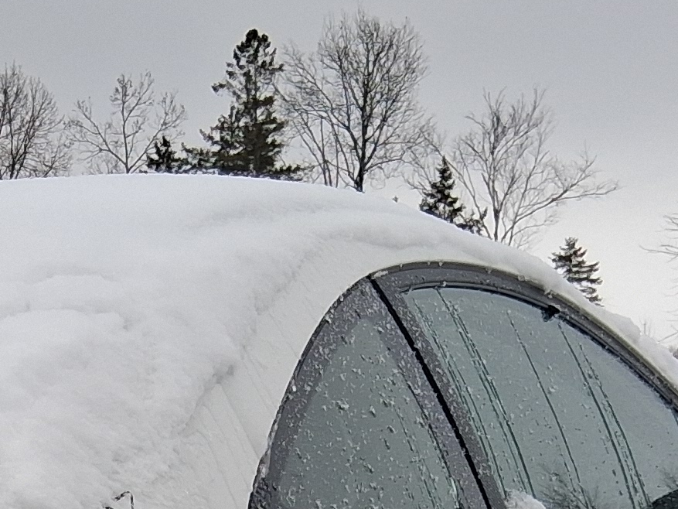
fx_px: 2370
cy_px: 1088
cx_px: -105
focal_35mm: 121
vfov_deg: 10.9
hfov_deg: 15.7
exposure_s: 1/147
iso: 25
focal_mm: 3.98
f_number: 1.8
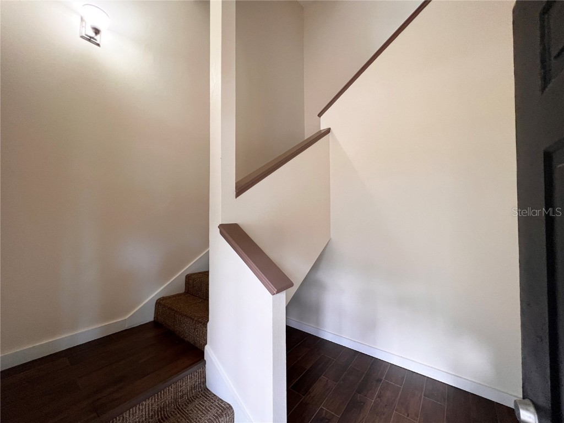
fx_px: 212
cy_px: 212
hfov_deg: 106.2
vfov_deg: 89.9
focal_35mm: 13
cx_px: 282
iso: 200
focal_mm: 1.57
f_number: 1.8
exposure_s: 1/60
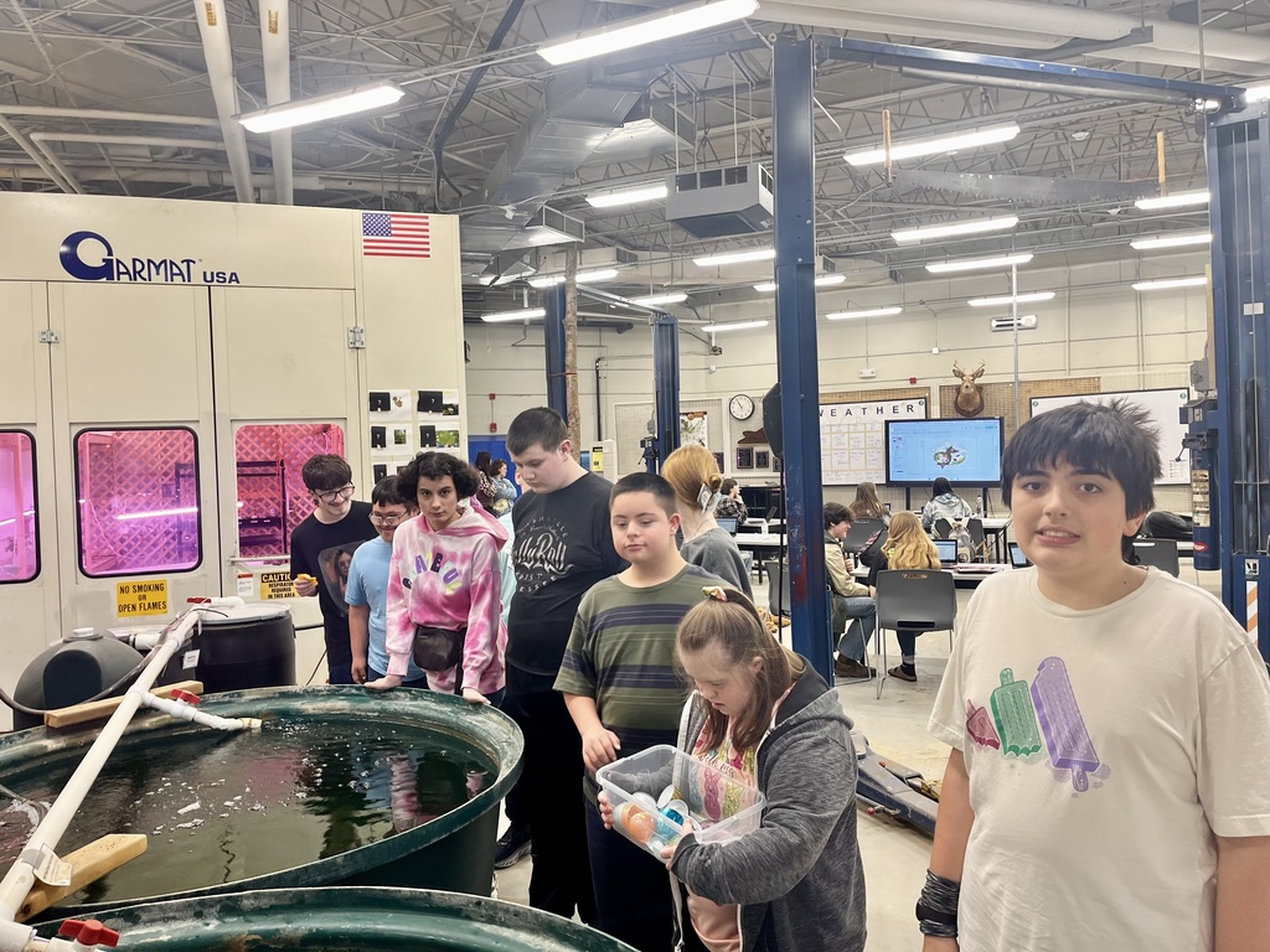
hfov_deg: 67.3
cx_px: 635
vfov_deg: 53.1
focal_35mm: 26
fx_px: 954
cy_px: 476
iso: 64
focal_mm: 5.1
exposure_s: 1/60
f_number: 1.6
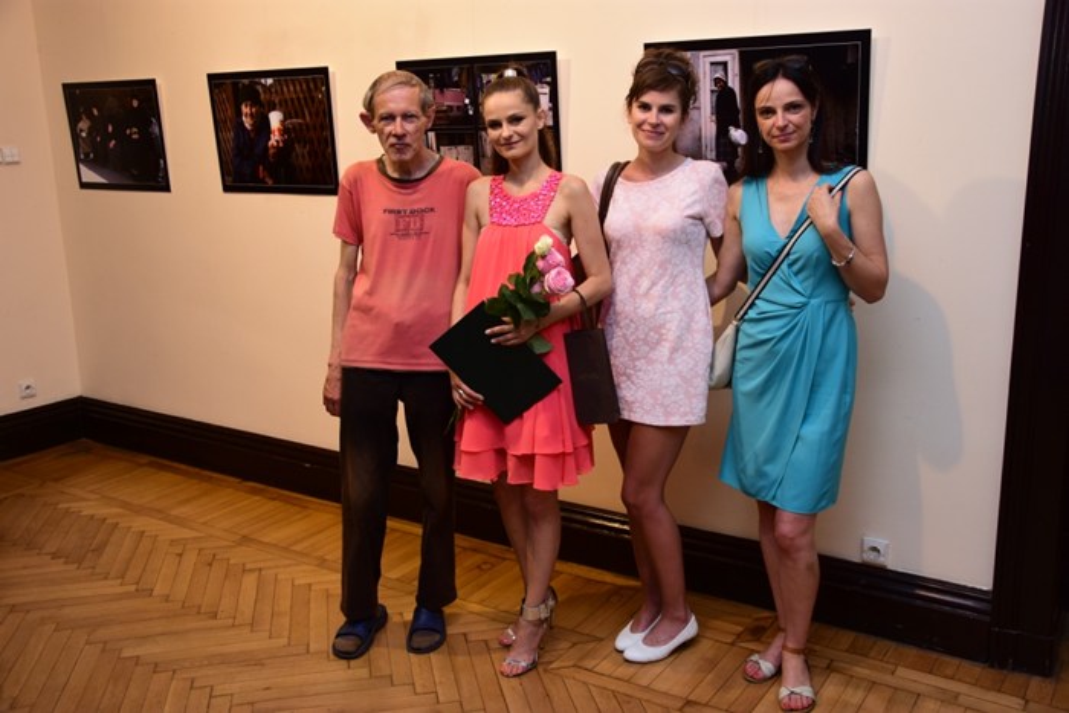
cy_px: 356
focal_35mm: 36
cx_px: 534
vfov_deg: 36.9
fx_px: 1069
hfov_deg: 53.1
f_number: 4.5
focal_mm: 24
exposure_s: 1/60
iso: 500
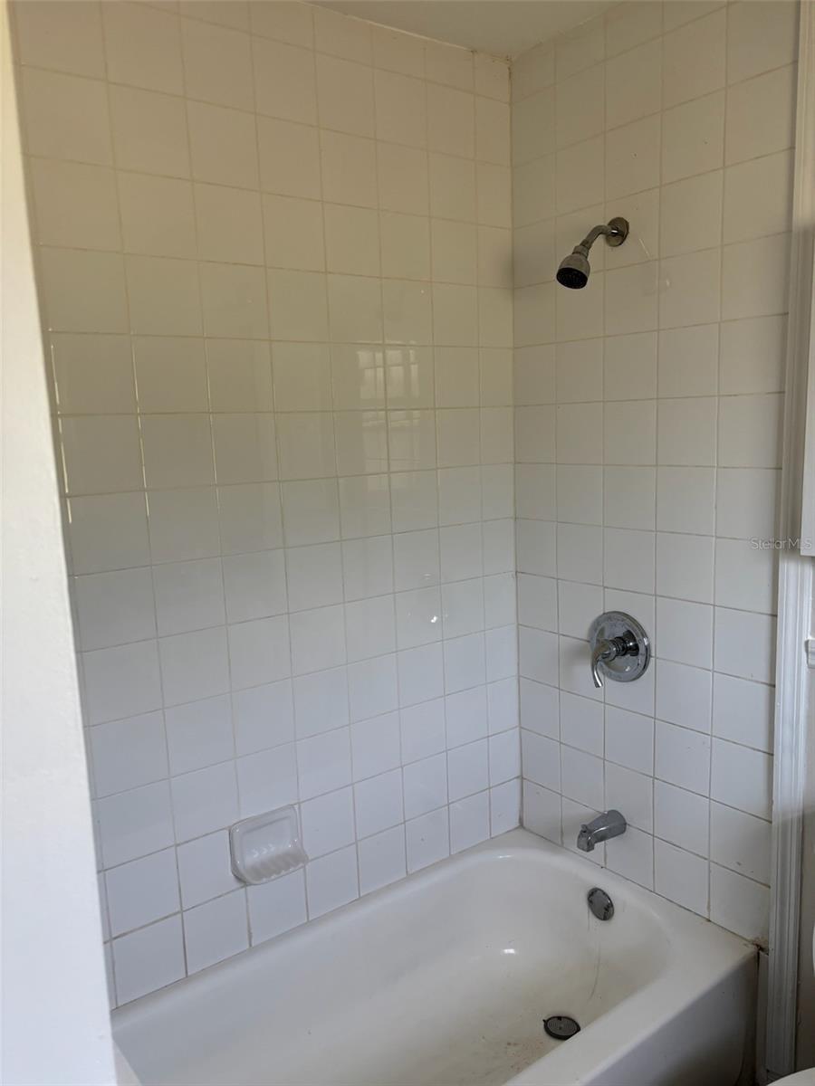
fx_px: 816
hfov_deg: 53.1
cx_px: 408
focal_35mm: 26
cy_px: 543
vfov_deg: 67.3
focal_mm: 5.96
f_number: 1.6
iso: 100
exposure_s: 1/120
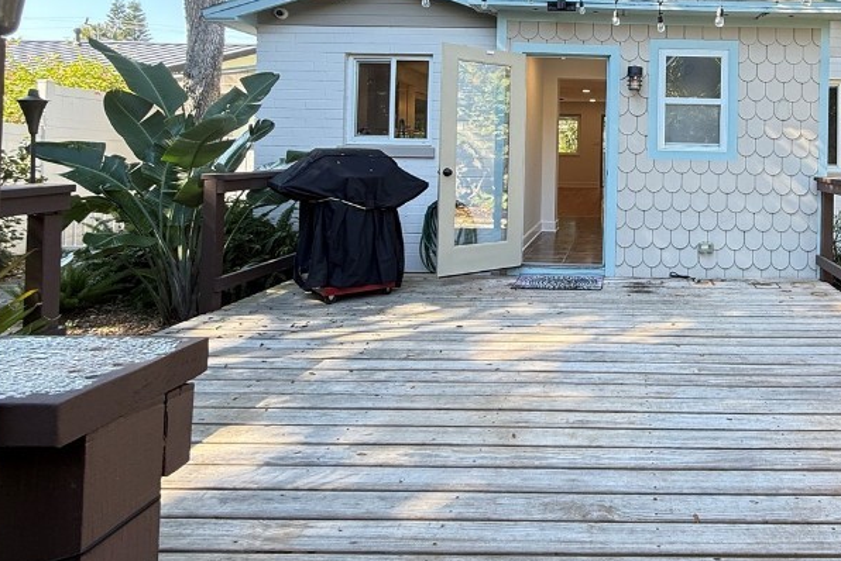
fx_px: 584
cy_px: 141
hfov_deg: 66.7
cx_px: 636
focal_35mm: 25
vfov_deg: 49.3
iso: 64
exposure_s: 1/119
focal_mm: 2.22
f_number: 2.2
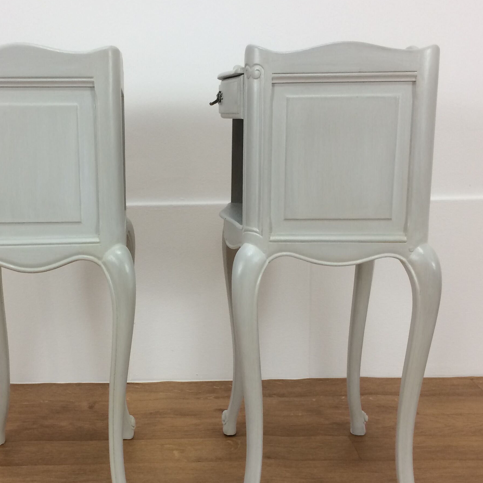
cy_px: 268
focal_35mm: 47
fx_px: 742
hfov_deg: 35.8
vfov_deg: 36.0
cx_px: 176
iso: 32
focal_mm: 4.15
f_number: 2.2
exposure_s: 1/33
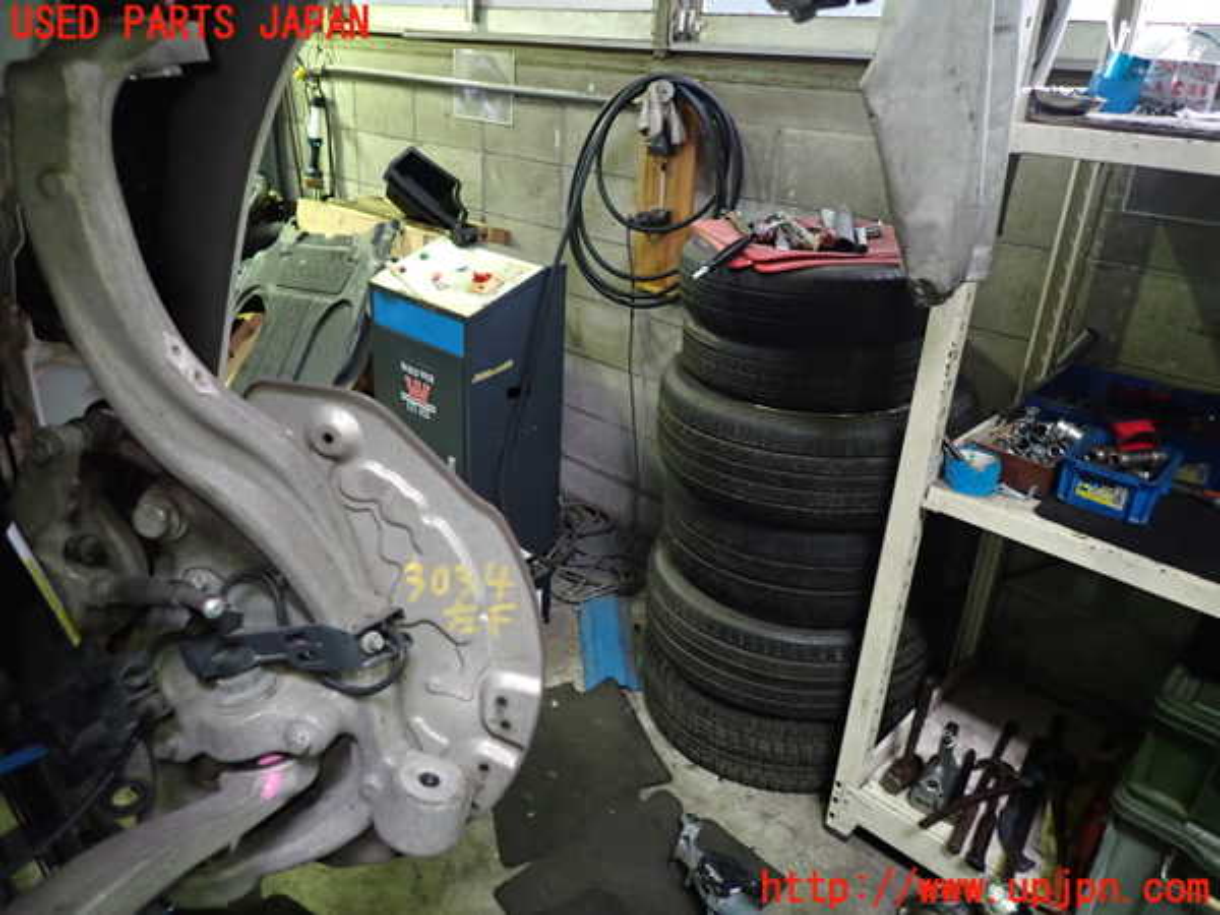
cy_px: 458
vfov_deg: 54.9
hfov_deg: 69.4
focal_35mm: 25
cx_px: 610
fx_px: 881
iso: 500
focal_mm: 4.5
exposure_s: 1/30
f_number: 2
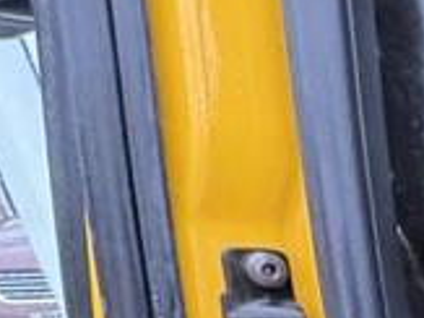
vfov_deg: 16.9
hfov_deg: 13.5
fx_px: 942
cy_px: 511
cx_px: 1116
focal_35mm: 77
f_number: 2.2
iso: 320
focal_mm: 2.22
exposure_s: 1/60
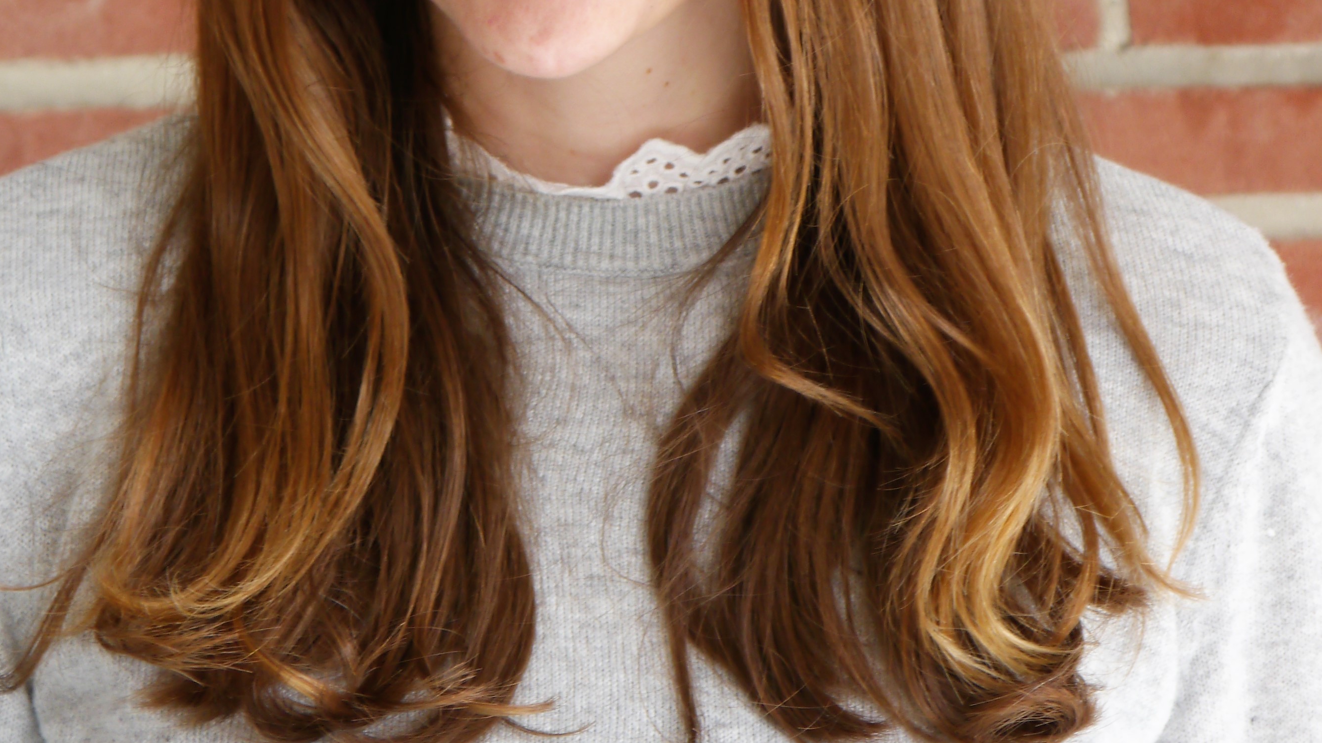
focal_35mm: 139
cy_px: -46
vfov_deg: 8.7
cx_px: 577
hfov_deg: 15.4
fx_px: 4873
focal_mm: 42
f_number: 5.6
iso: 200
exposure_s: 1/80
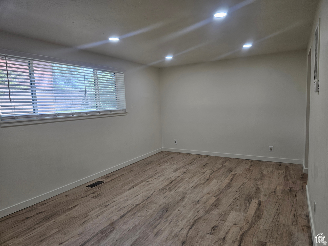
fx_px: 218
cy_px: 123
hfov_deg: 73.9
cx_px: 164
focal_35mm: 23
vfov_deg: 58.9
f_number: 1.7
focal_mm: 6.3
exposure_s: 1/120
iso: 64
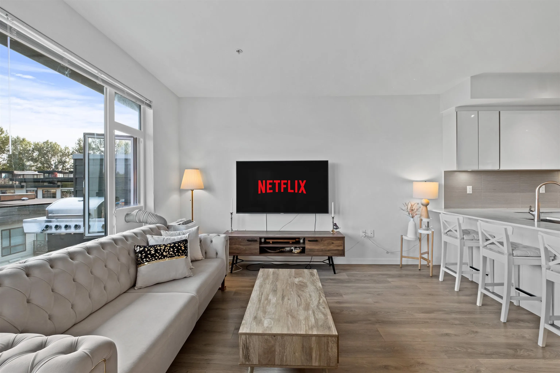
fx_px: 233
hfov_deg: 100.4
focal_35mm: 15
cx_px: 280
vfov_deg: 77.3
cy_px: 186
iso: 400
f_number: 7.1
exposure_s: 1/13
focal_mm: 10
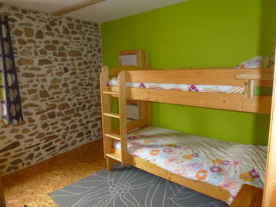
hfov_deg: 71.6
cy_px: 104
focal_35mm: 24
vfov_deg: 56.8
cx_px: 138
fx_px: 191
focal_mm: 4.3
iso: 200
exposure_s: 1/4
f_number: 3.3
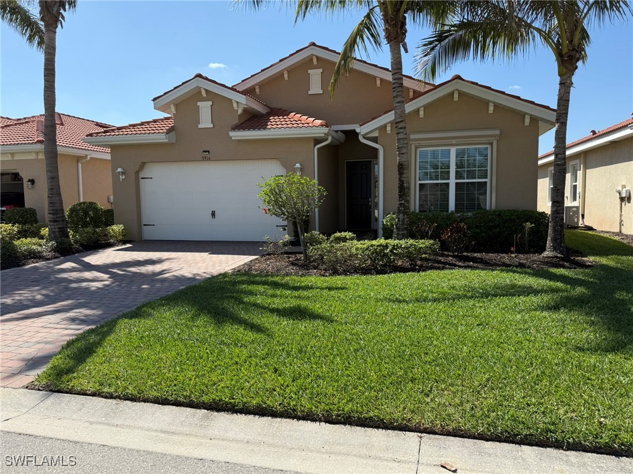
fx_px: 439
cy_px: 237
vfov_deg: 56.8
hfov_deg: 71.6
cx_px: 316
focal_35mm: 24
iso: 80
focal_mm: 6.76
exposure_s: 1/3145
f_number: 1.78
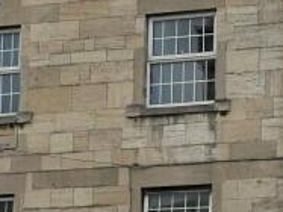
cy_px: 99
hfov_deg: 8.2
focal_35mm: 240
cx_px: 334
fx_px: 1961
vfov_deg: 6.2
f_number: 2.8
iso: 32
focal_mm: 9
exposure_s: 1/1309
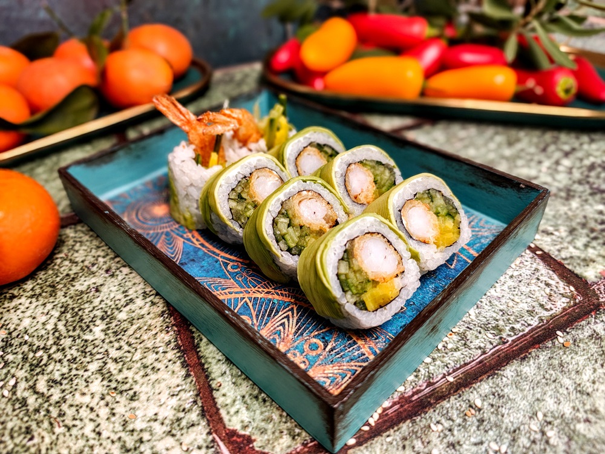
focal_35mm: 25
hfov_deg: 69.4
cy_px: 227
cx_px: 302
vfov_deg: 54.9
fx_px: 437
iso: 211
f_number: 1.4
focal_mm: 5.89
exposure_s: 1/120
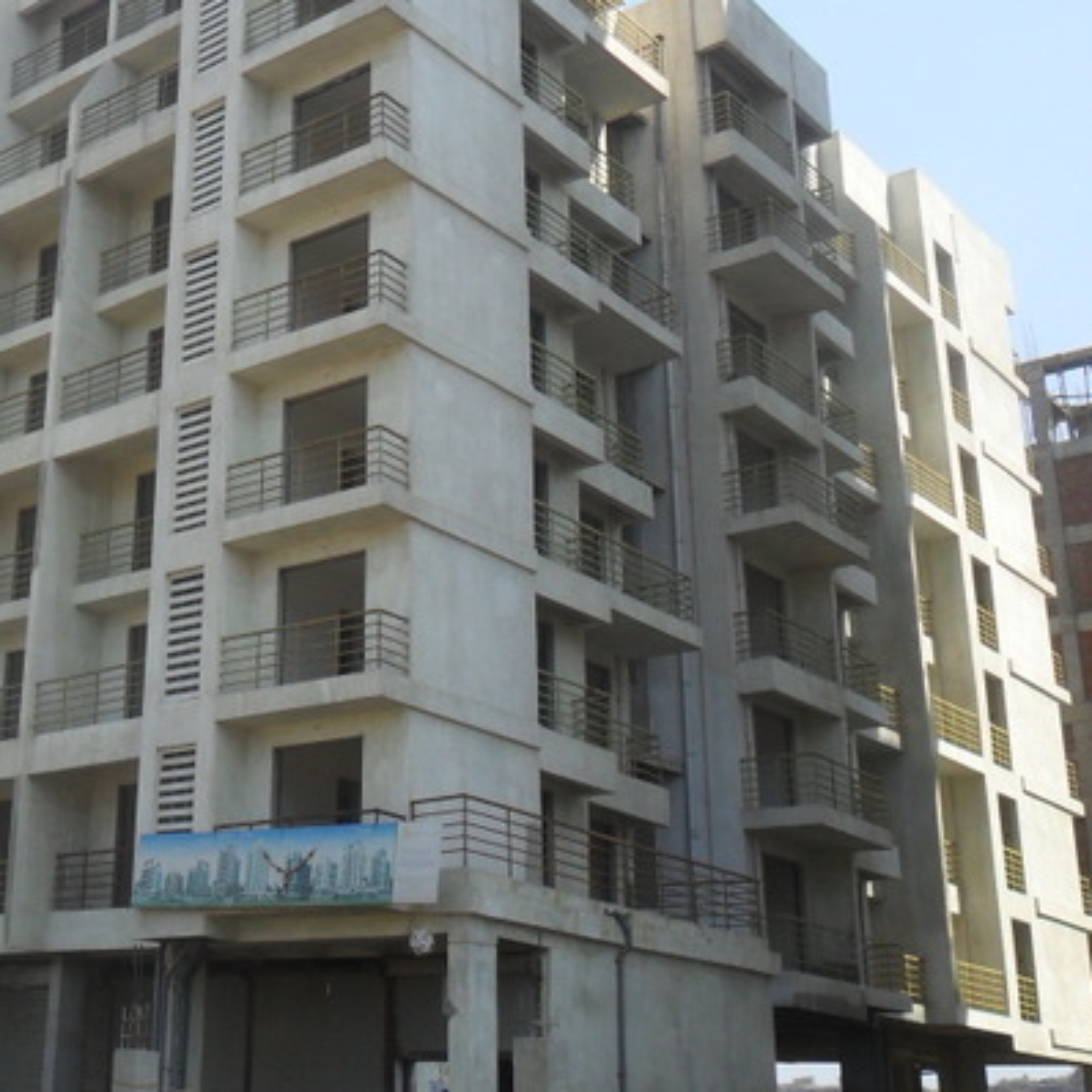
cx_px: 121
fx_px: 1713
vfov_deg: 35.3
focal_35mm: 48
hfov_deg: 33.6
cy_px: 466
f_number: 3.5
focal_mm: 4.9
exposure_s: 1/750
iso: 100
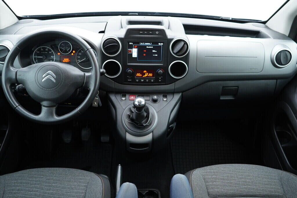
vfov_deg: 36.9
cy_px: 99
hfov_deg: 53.1
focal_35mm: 36
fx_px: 297
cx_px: 148
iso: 320
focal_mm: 24
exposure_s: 1/40
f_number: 2.8
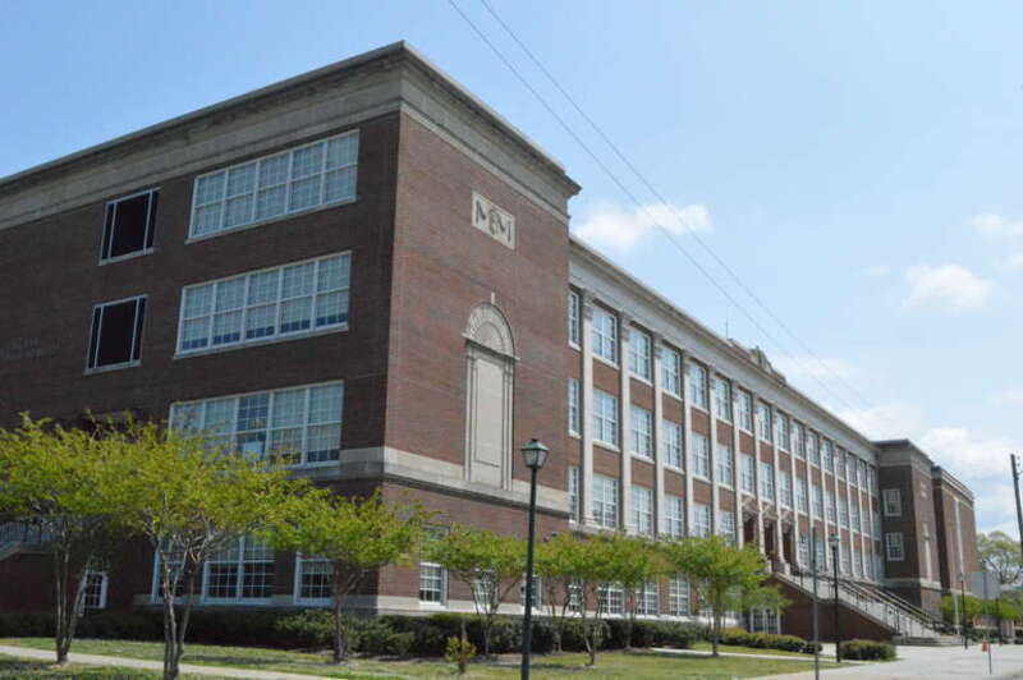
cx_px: 512
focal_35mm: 36
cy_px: 340
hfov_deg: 53.2
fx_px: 1022
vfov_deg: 36.8
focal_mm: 24
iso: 6400
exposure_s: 1/2000
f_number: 22
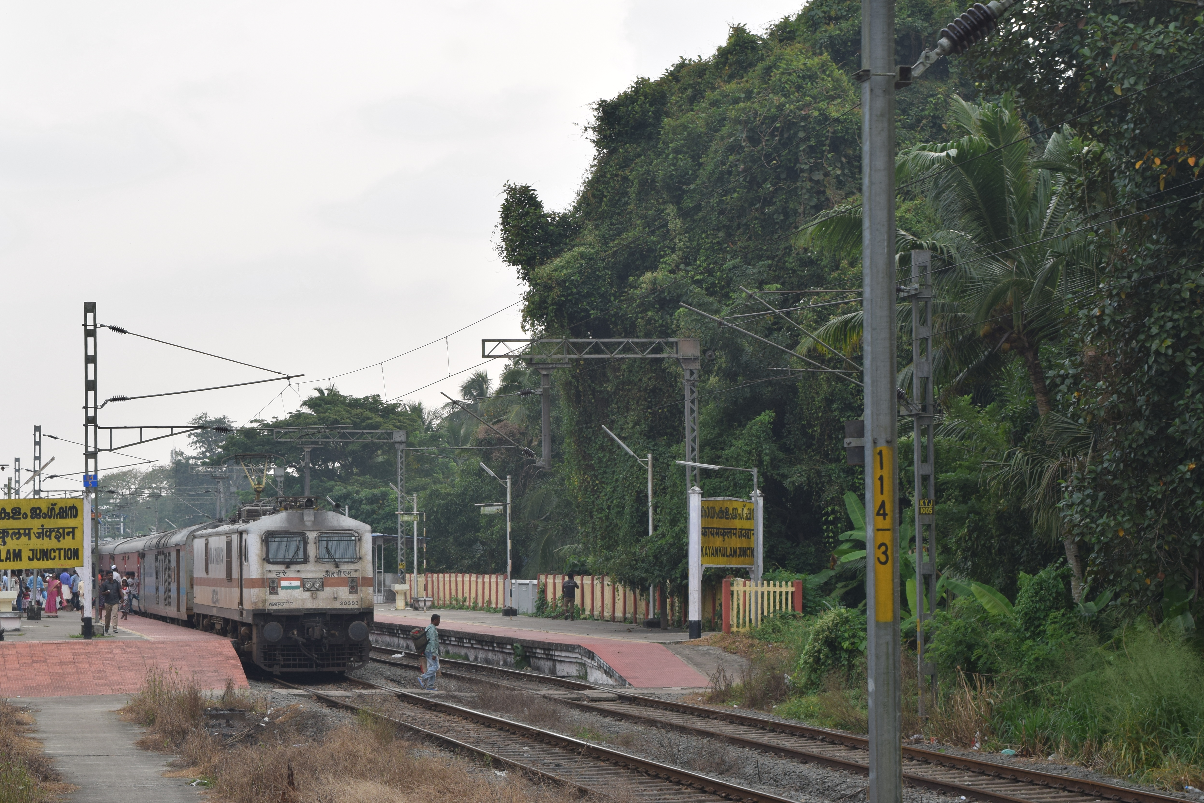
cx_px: 509
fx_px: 3331
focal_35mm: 100
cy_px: 357
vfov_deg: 13.7
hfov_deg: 20.5
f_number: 9
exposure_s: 1/320
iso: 200
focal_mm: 55
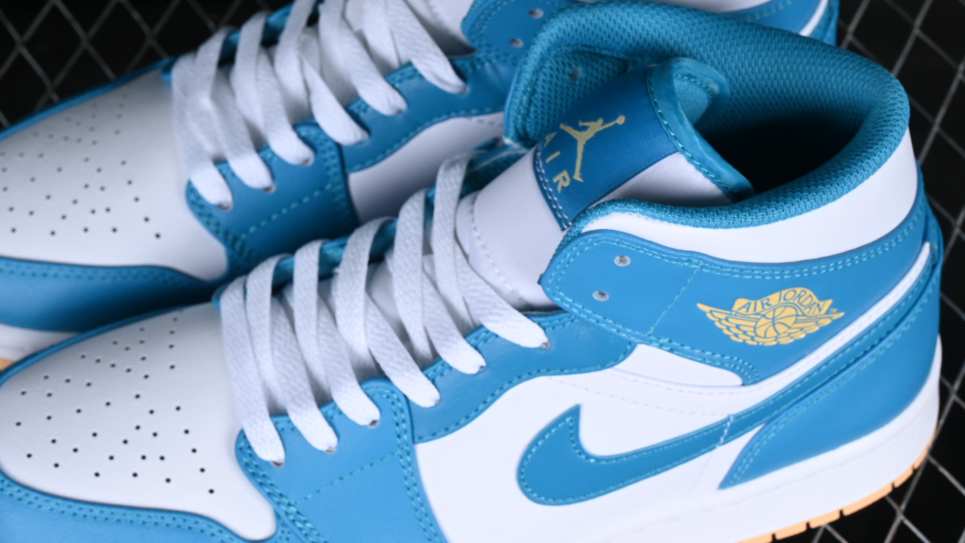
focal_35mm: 115
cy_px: 219
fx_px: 2943
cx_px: 431
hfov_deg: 18.6
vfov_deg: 10.5
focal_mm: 50
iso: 160
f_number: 8
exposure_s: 1/80
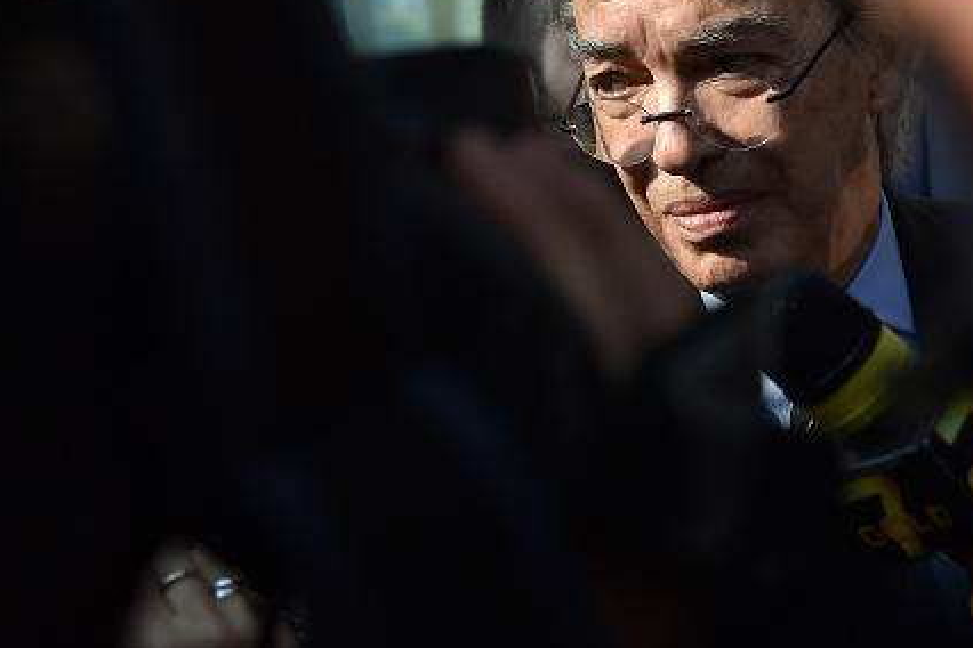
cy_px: 236
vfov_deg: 17.5
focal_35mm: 78
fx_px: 2108
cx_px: 443
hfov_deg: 26.0
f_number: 5.6
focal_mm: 56
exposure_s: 1/1600
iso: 800
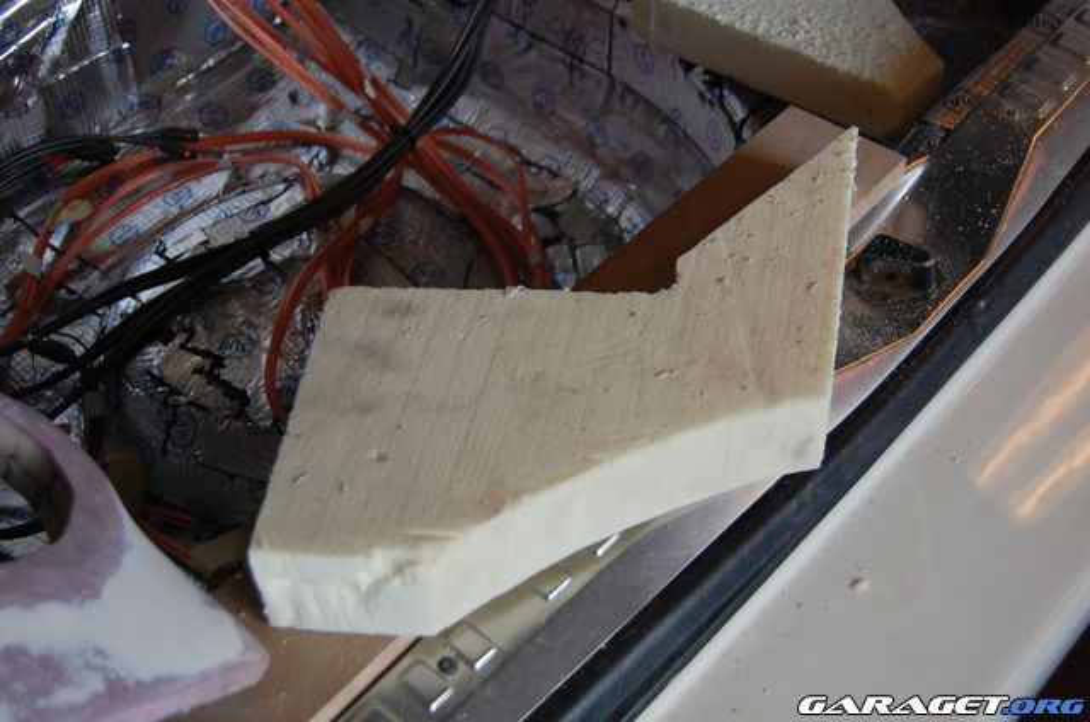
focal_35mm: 48
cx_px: 545
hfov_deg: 41.2
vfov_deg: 28.0
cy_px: 361
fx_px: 1450
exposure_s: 1/60
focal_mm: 32
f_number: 4.5
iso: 400
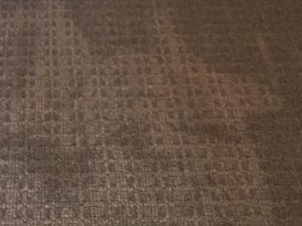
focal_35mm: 128
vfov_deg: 10.7
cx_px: 30
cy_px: -199
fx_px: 1116
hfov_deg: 15.2
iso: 64
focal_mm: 4.15
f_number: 2.2
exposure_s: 1/15
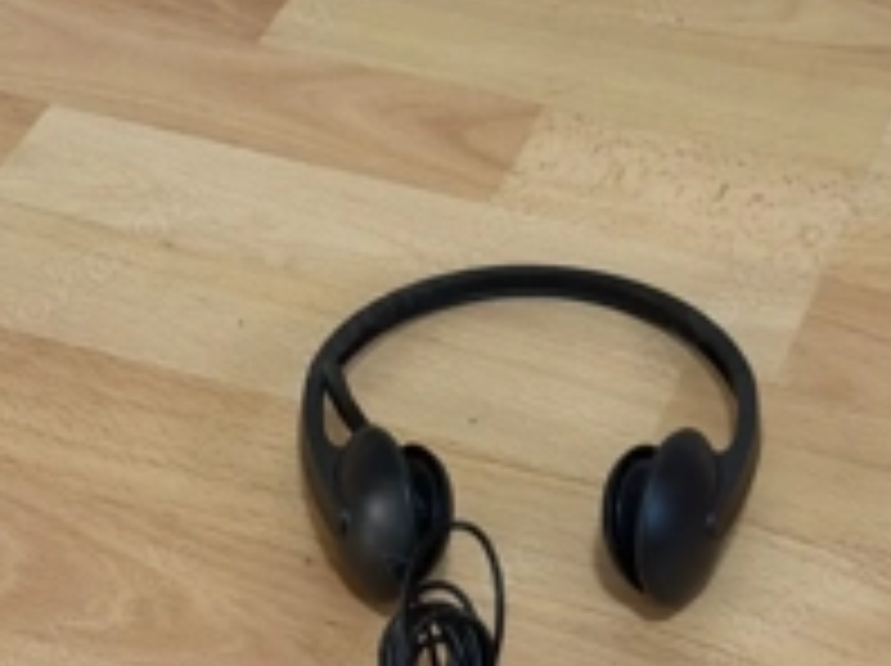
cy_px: 328
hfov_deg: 20.2
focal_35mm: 97
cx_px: 513
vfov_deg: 15.2
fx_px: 2494
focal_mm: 6.76
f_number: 1.78
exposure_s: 1/40
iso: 500
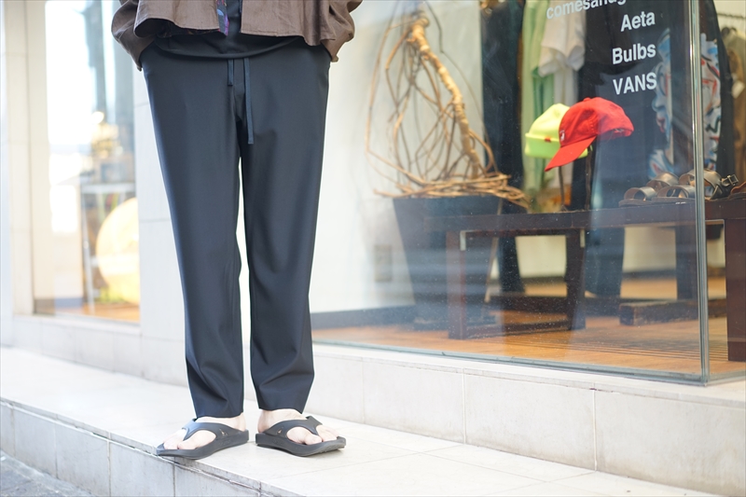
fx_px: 1139
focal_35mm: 55
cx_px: 373
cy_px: 248
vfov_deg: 24.6
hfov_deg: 36.3
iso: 250
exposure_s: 1/60
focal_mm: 55
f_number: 1.8
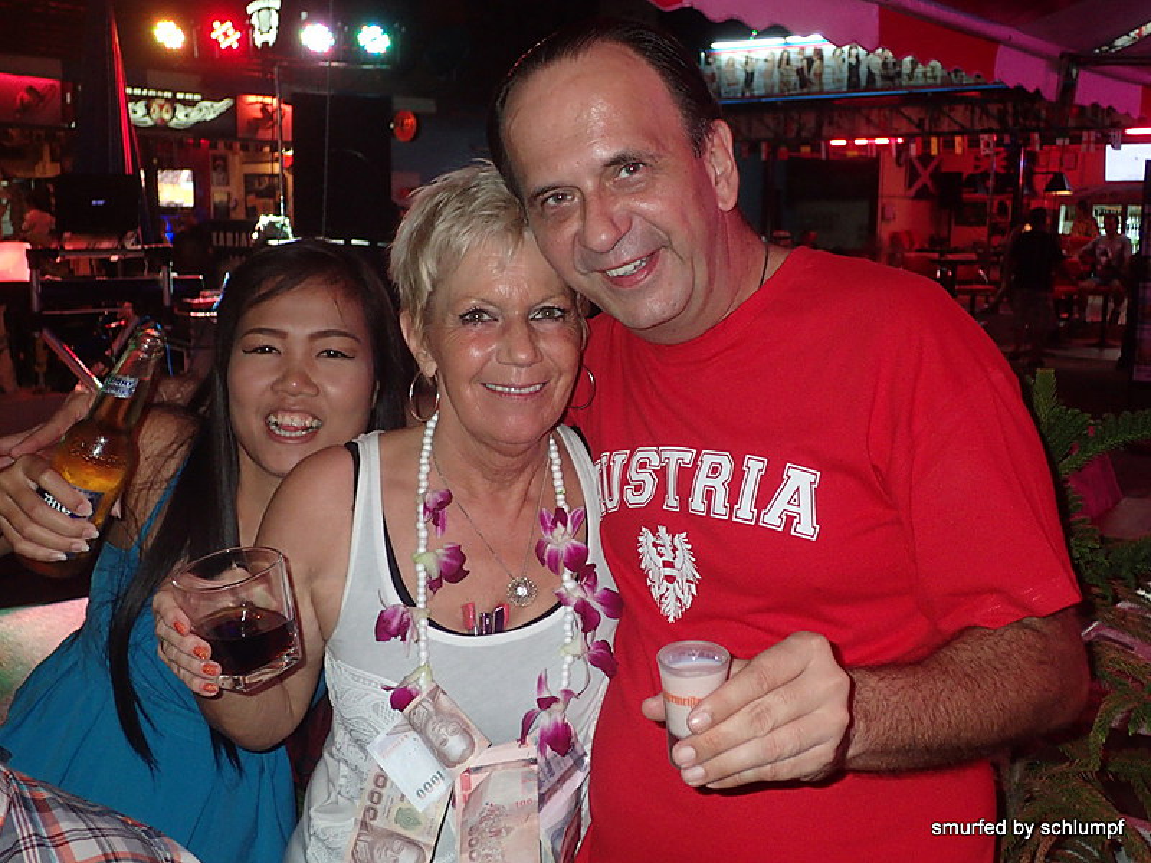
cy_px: 432
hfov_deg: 49.0
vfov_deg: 37.7
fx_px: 1264
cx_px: 576
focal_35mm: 38
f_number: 2.7
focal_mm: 6.86
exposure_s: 1/40
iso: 400
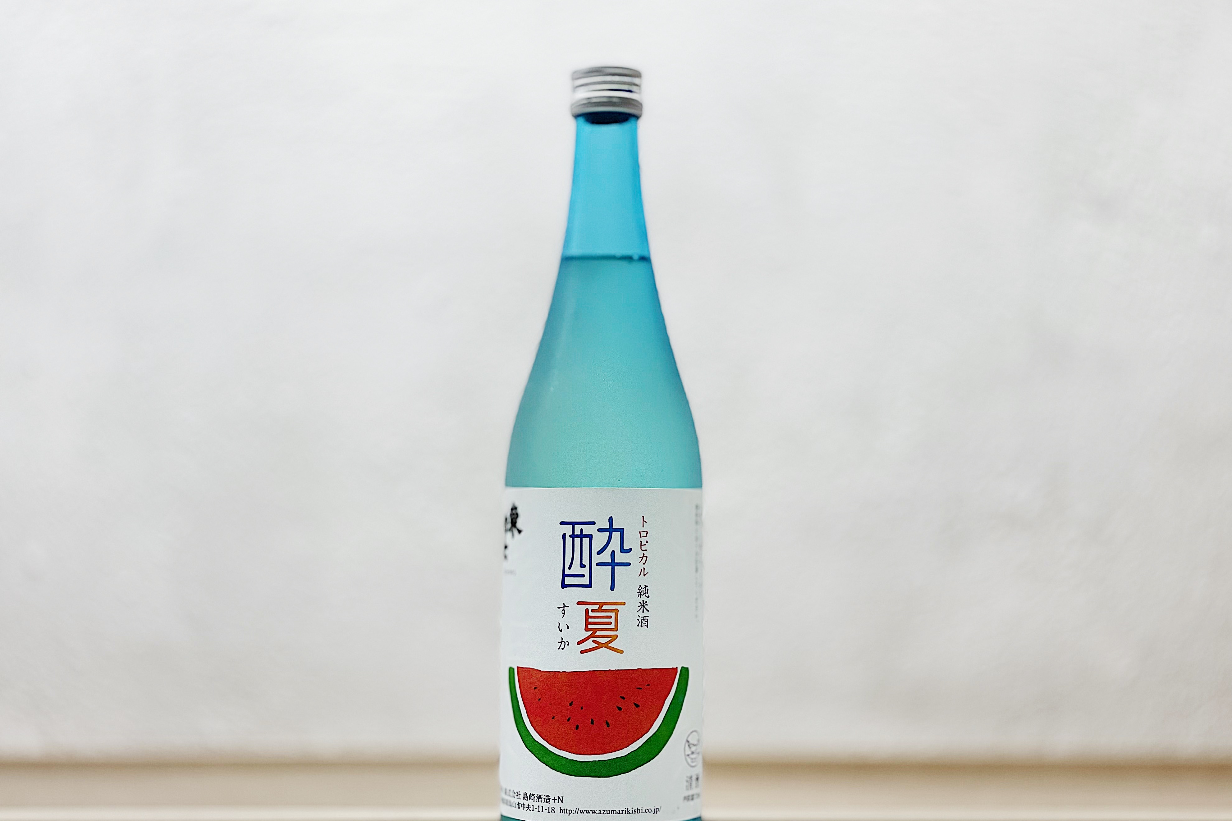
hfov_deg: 36.2
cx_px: 612
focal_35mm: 55
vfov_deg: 24.6
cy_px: 445
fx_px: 1882
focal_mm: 6
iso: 50
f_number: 2
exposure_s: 1/100
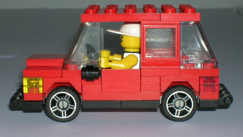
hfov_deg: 19.1
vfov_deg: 10.8
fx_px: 722
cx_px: 122
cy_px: 80
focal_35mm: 112
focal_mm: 17.1
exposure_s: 1/60.1
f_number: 8.2
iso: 50
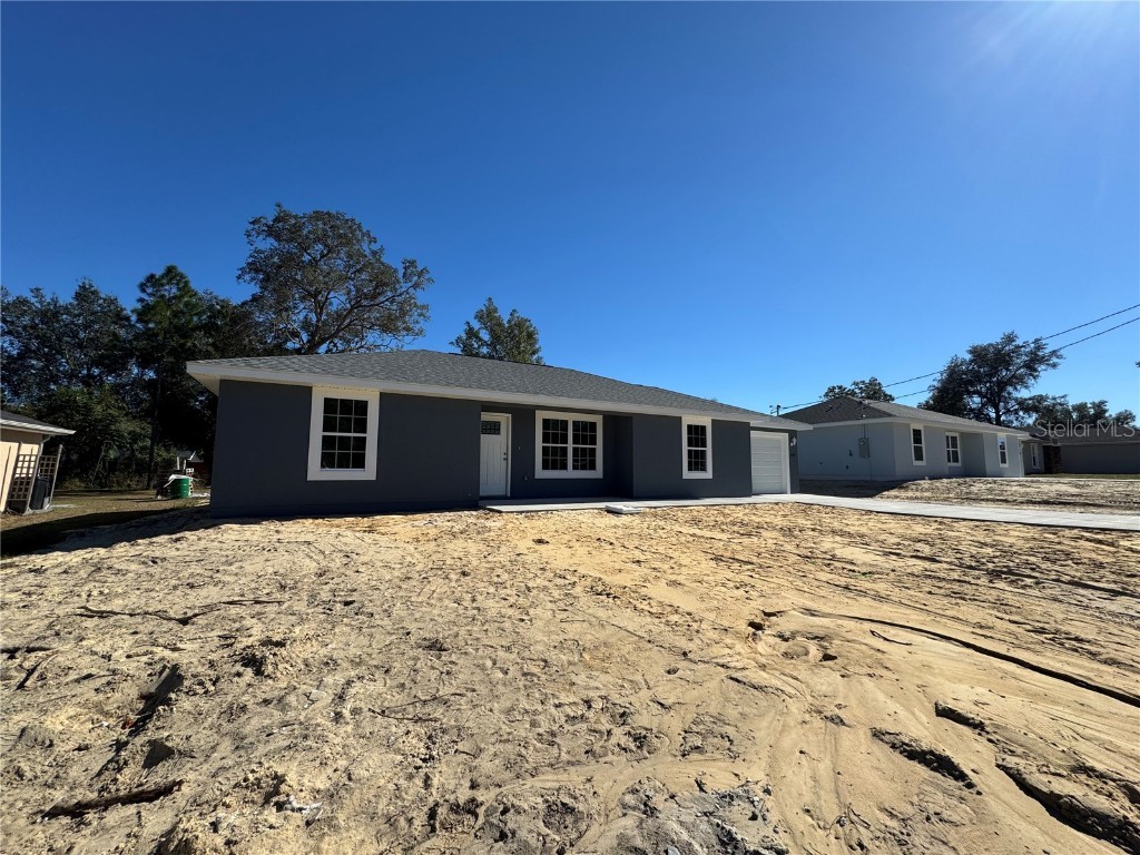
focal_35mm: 14
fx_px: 461
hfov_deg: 102.1
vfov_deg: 85.7
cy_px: 428
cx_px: 570
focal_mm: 2.22
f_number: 2.2
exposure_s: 1/2584
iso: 50
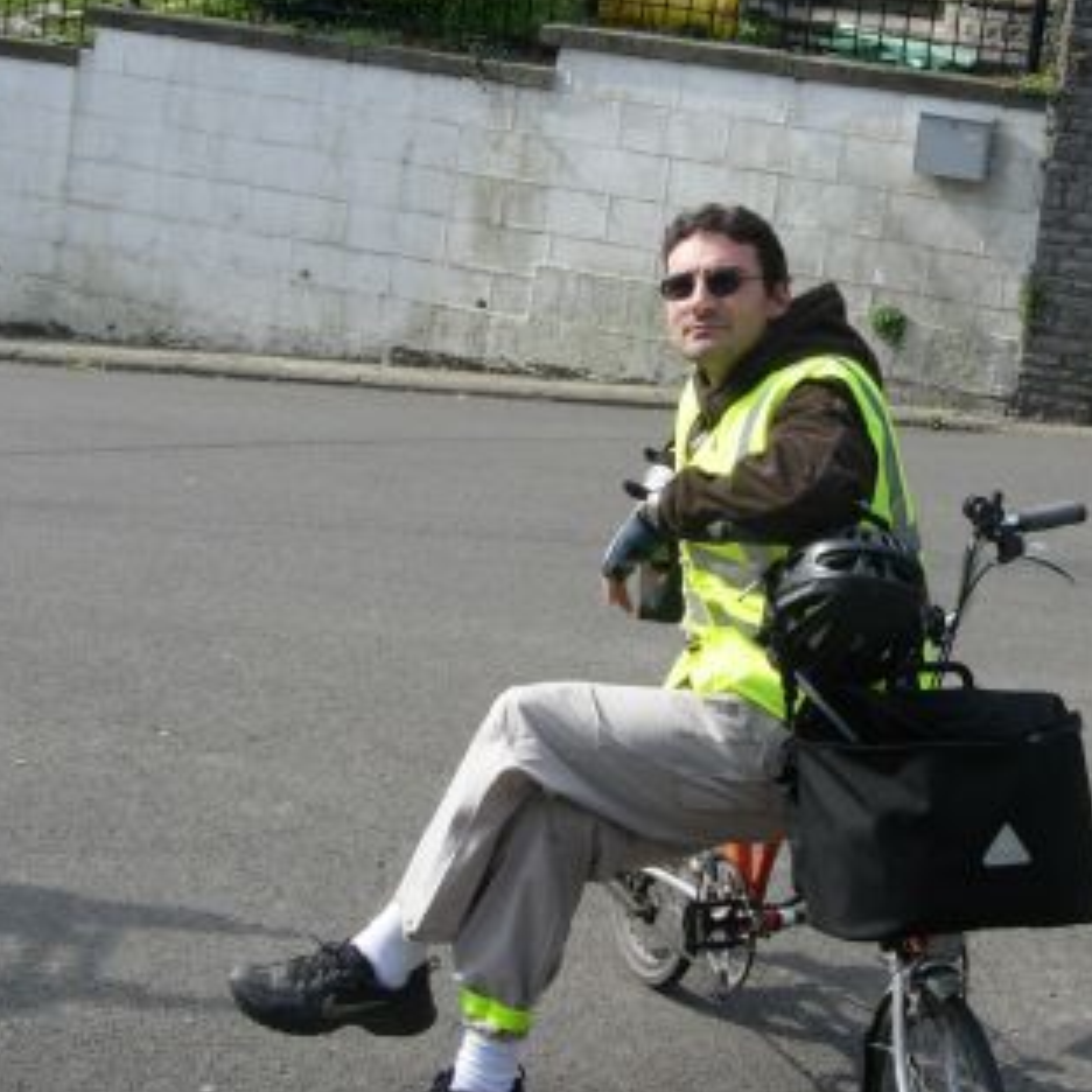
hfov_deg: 24.9
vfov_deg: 24.9
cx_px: 738
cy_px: 382
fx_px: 2463
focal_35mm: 69
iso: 64
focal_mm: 7.8
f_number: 4.8
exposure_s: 1/418
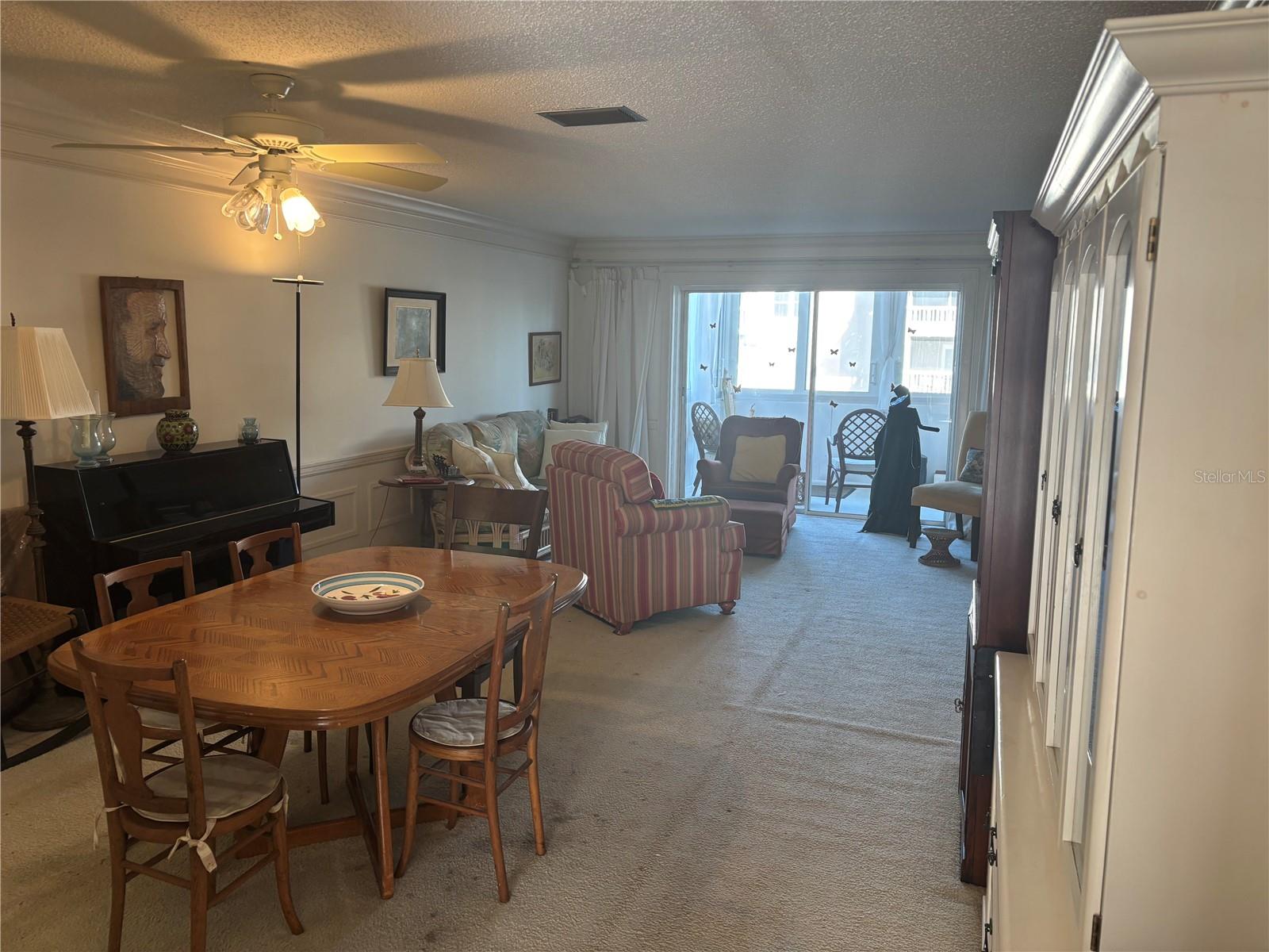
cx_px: 634
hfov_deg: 67.3
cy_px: 476
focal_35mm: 26
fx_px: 953
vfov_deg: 53.1
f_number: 1.6
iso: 80
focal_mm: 5.96
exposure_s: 1/60
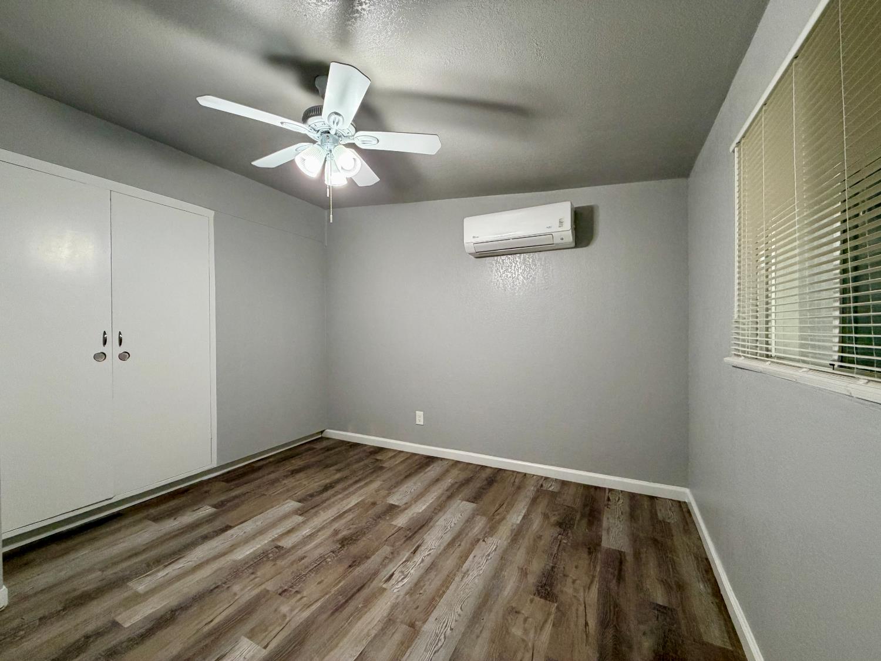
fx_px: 356
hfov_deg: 102.1
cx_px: 440
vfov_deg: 85.7
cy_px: 330
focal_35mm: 14
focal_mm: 2.22
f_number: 2.2
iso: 320
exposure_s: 1/60
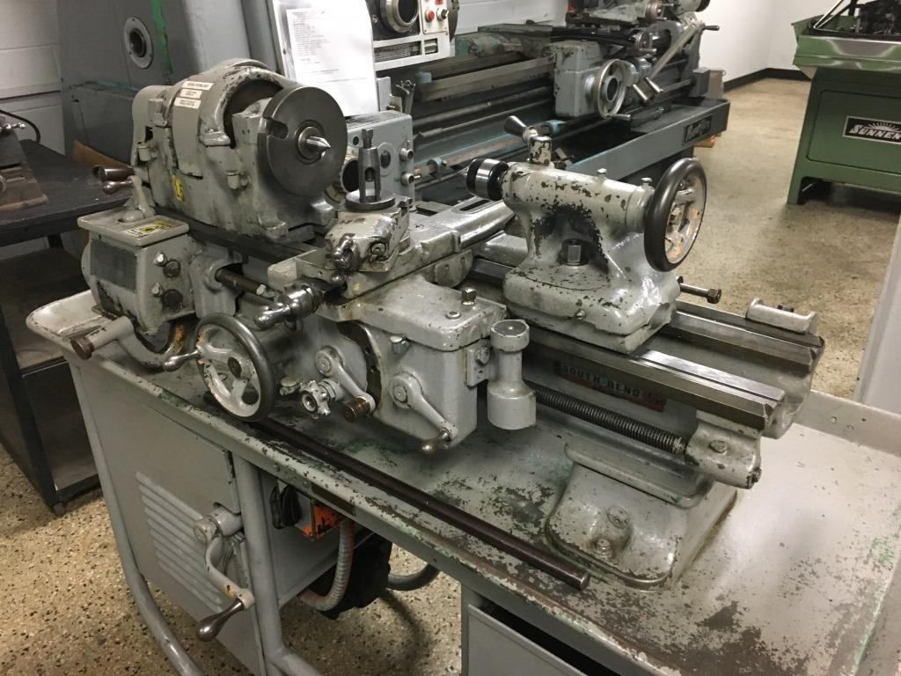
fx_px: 755
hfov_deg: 61.7
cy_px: 338
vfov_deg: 48.2
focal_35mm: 29
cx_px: 450
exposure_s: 1/15
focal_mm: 4.15
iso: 200
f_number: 2.2
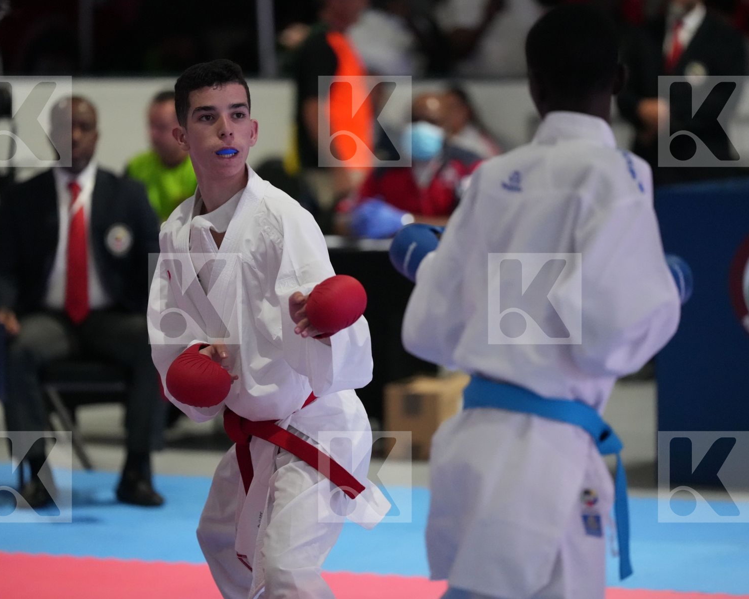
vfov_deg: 7.8
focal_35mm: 199
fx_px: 4411
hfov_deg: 9.7
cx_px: 365
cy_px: 299
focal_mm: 176
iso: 8000
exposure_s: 1/800
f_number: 2.8
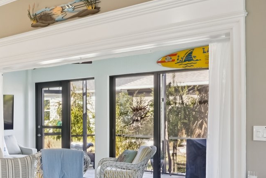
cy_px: 109
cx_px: -123
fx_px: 399
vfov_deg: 25.0
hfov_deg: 27.1
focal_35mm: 54
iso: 400
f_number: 9
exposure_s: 1/10
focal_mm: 17
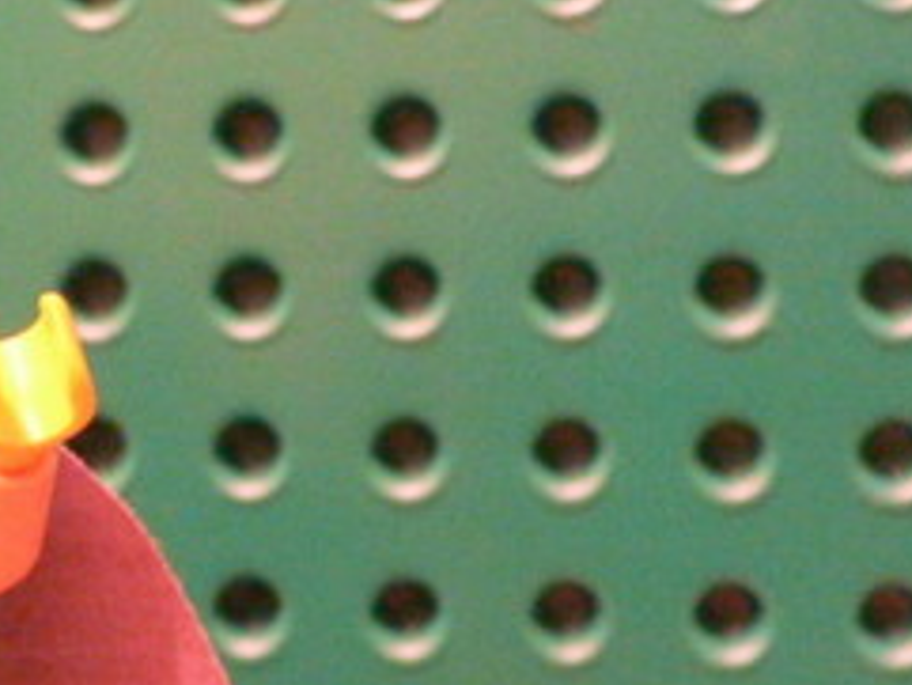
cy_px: 420
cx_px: 254
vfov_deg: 17.0
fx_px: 2293
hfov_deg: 22.3
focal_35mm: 87
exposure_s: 1/15
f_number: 2.8
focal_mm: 4.6
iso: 400
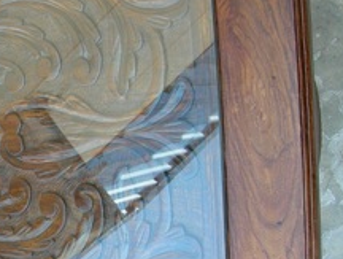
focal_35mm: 88
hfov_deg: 21.4
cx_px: -8
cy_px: 160
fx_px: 874
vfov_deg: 16.8
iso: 50
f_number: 3.5
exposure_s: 1/56.3
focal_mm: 6.3
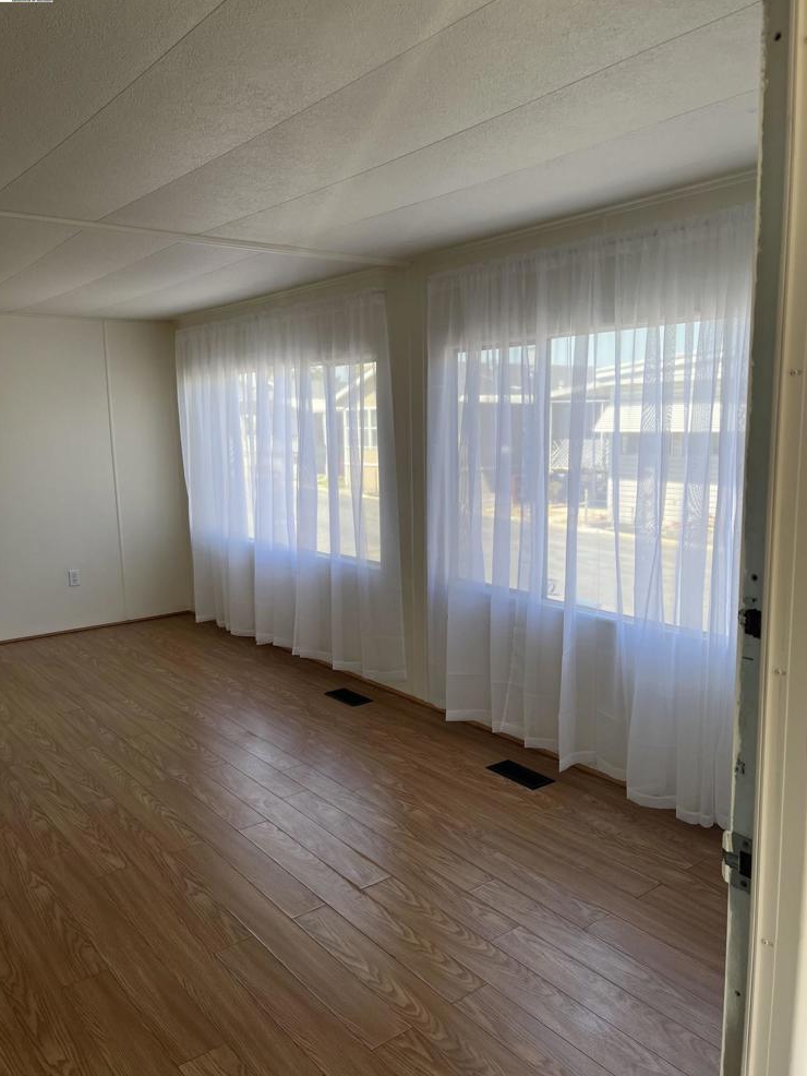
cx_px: 413
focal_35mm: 27
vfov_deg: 65.3
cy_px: 551
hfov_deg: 51.4
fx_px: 839
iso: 50
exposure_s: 1/513
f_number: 1.6
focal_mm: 5.1
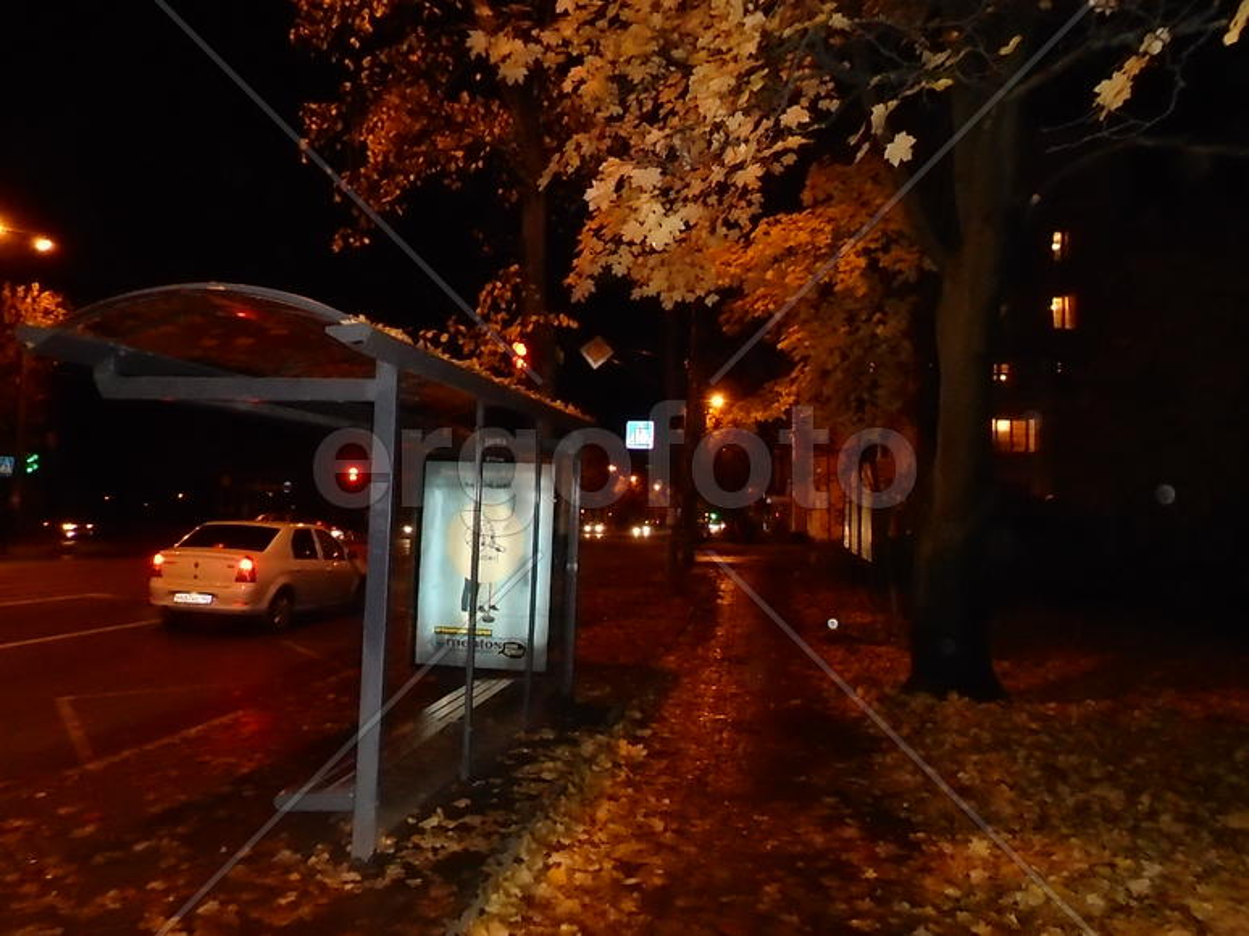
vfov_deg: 53.0
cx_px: 624
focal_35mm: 26
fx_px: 938
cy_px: 468
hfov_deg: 67.3
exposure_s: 1/30
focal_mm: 4.6
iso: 1250
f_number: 3.2
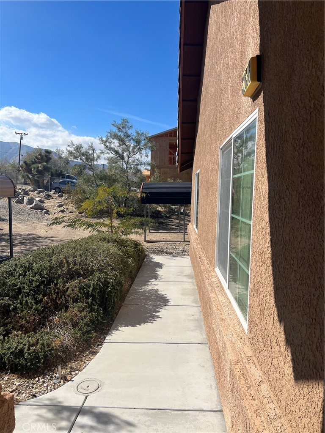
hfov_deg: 53.1
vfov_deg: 67.3
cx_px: 162
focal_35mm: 26
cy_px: 216
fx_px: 325
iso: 50
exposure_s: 1/6993
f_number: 1.5
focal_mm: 5.7
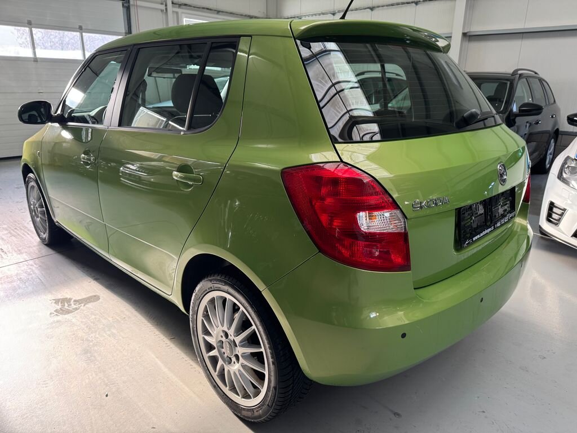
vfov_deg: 56.8
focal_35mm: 24
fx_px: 400
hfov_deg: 71.6
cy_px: 216
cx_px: 288
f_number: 1.78
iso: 200
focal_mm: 6.76
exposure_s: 1/63
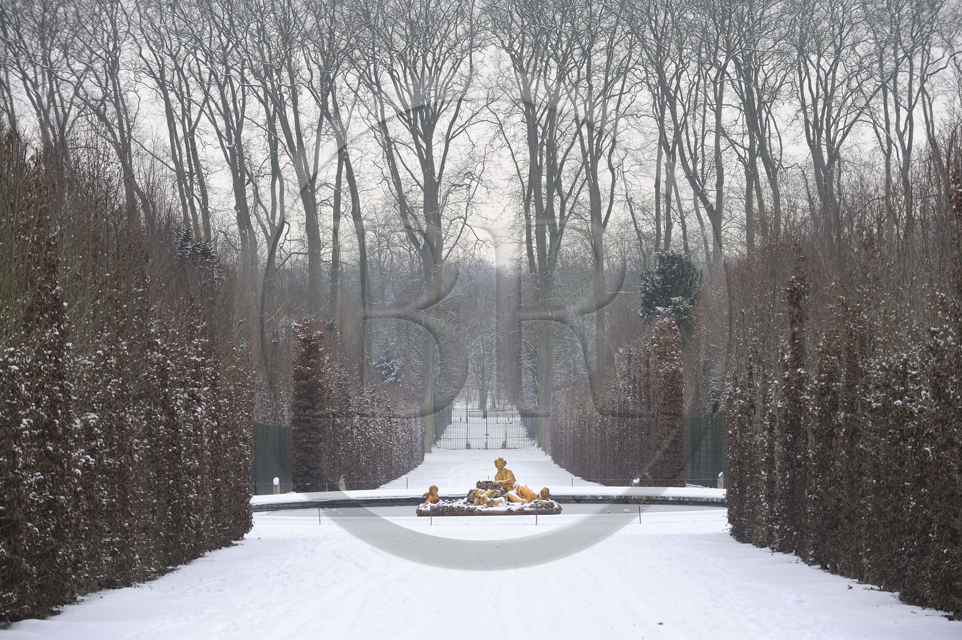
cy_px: 320
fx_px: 4138
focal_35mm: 155
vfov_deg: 8.8
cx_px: 481
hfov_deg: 13.3
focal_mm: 155
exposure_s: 1/160
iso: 400
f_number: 6.3
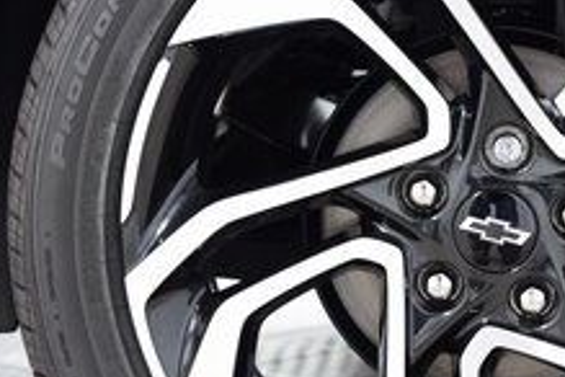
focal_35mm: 105
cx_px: 495
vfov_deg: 13.0
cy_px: 213
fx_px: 1648
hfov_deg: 19.2
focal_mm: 24
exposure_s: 1/60
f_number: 2.8
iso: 1600
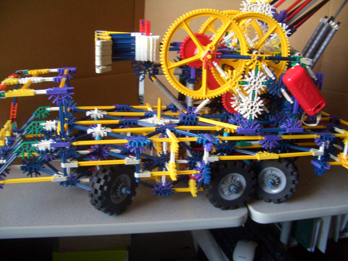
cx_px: 174
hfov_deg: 52.6
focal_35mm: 35
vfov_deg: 40.7
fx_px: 352
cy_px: 130
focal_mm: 5.8
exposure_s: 1/13
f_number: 2.6
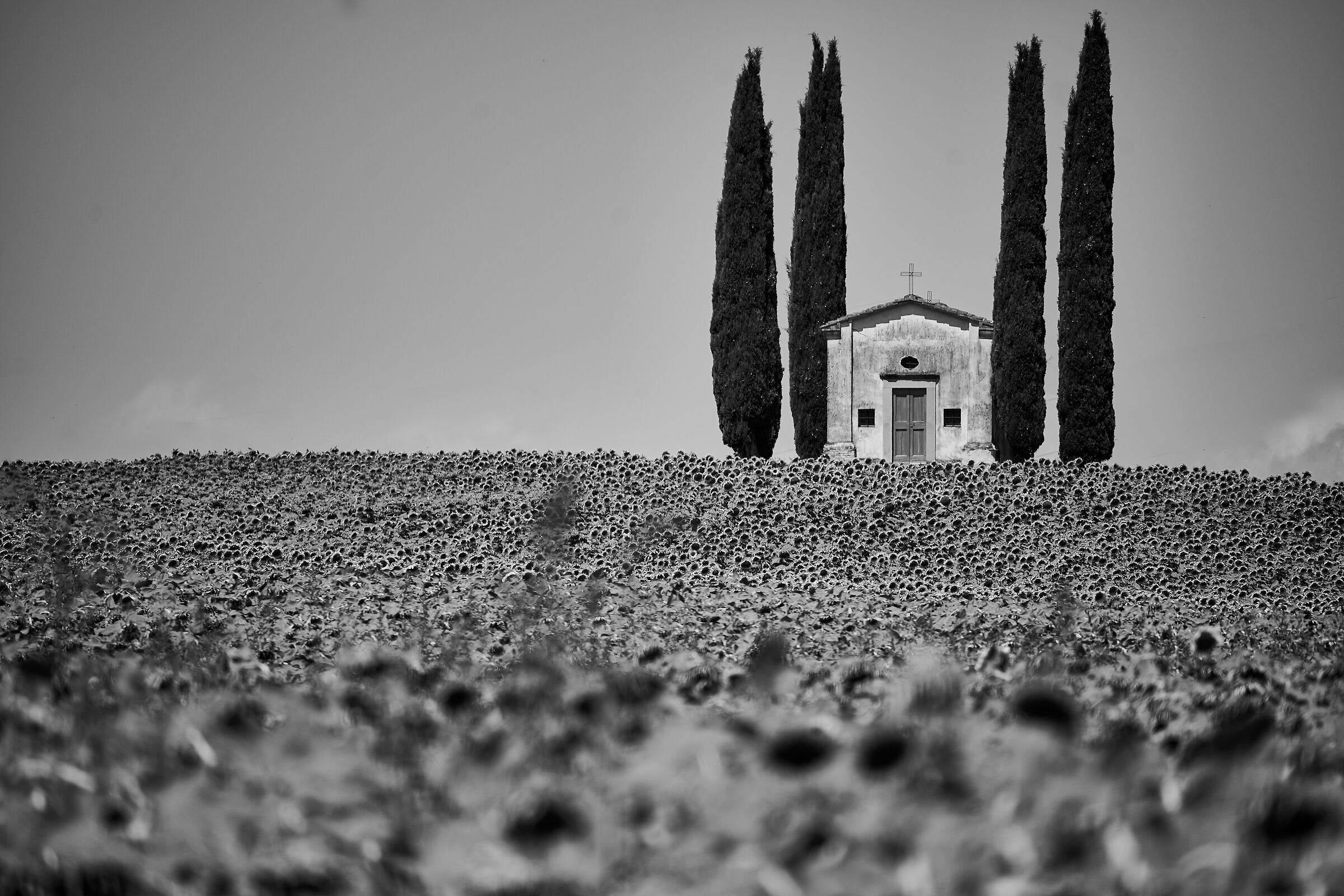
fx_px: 11199
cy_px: 448
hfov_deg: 6.9
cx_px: 672
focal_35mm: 300
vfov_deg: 4.6
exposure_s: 1/1000
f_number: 5.6
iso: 100
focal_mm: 300
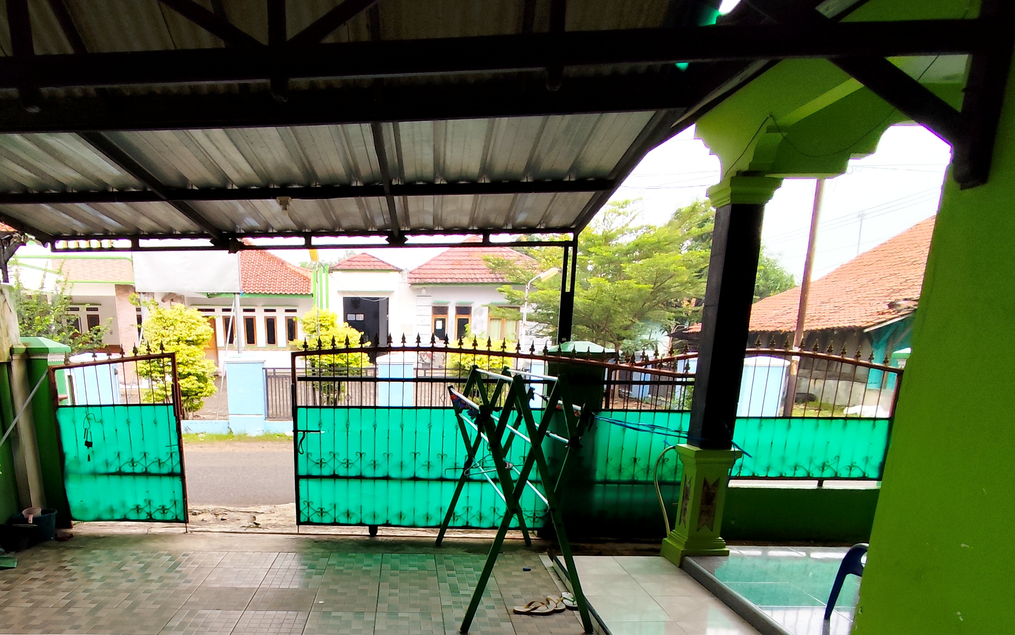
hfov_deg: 71.5
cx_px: 388
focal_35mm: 25
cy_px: 528
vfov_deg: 46.1
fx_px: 692
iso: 50
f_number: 2.2
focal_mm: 1.65
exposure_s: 1/271
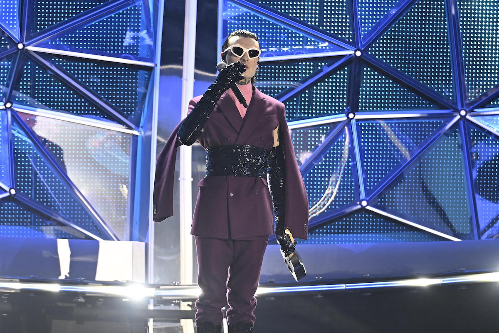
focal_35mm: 260
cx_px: 250
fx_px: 3605
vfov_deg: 5.3
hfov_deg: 7.9
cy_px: 166
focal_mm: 260
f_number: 2.8
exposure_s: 1/200
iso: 2000
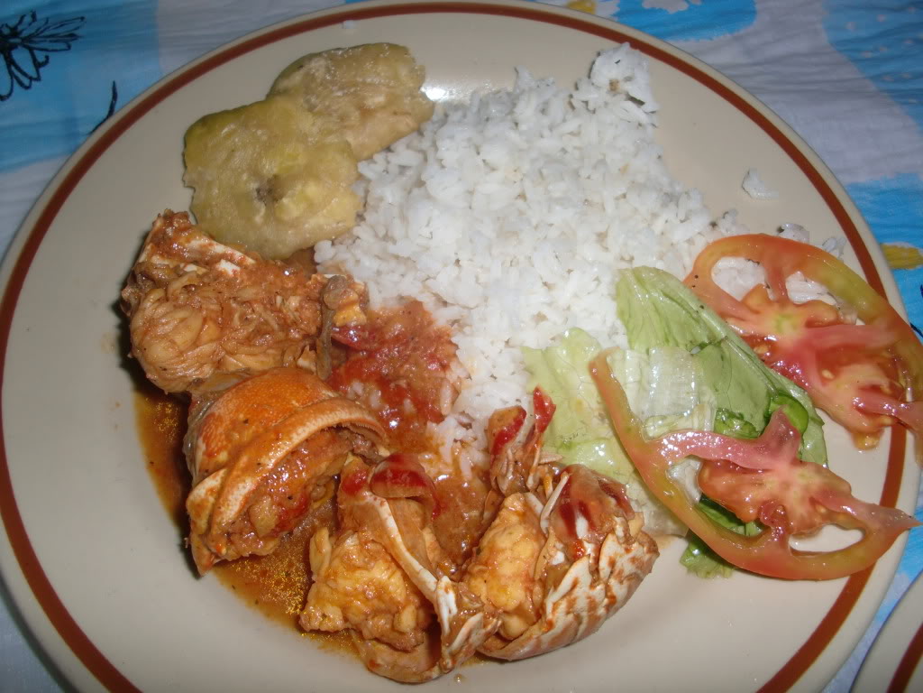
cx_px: 462
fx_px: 960
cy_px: 346
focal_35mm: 36
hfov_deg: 51.4
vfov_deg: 39.7
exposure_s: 1/60
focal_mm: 6.3
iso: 64
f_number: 2.8
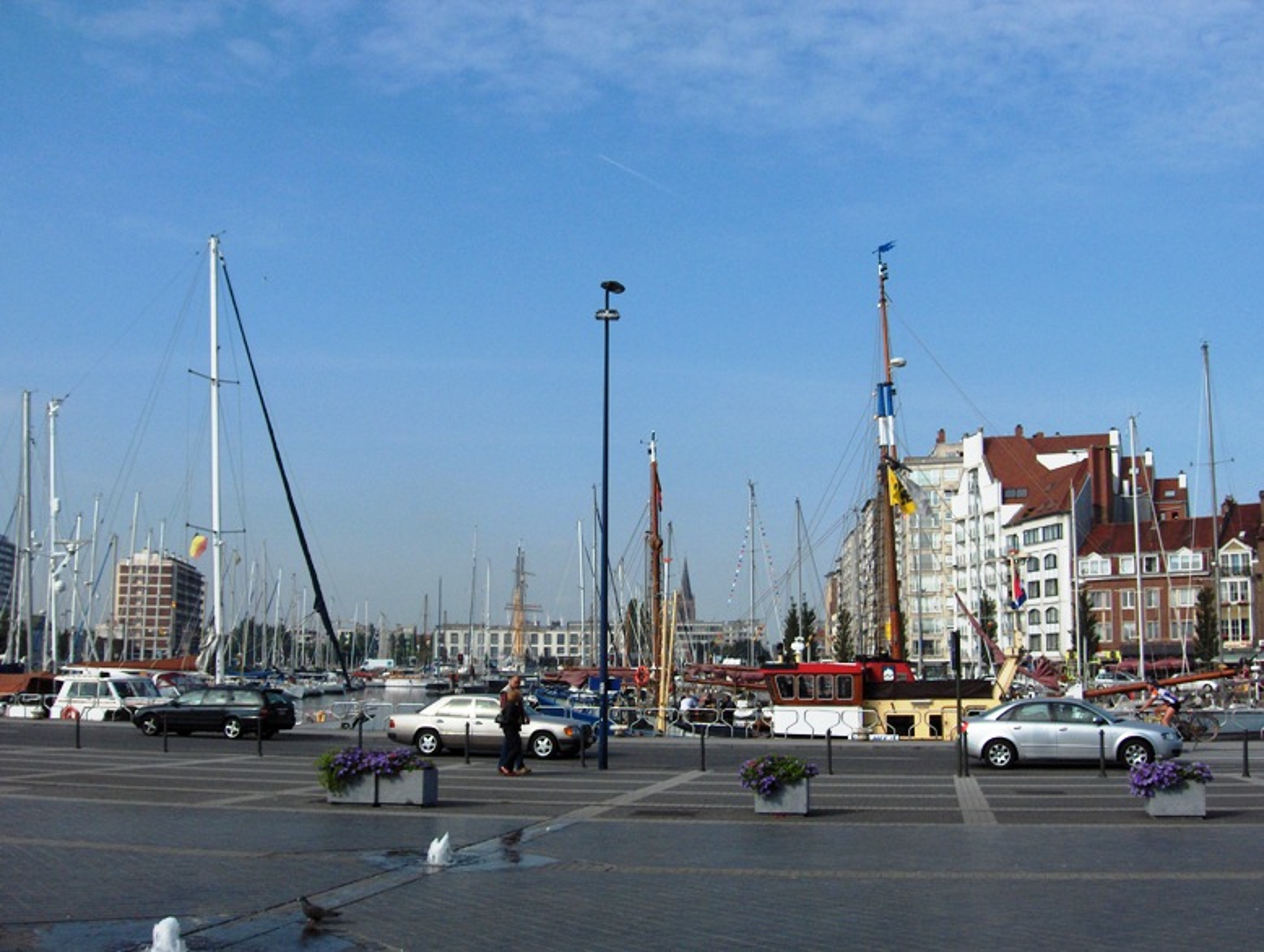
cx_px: 632
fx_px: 1426
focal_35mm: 39
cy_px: 476
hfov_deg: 47.8
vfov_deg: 36.9
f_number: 4.8
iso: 100
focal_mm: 8
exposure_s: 1/1250
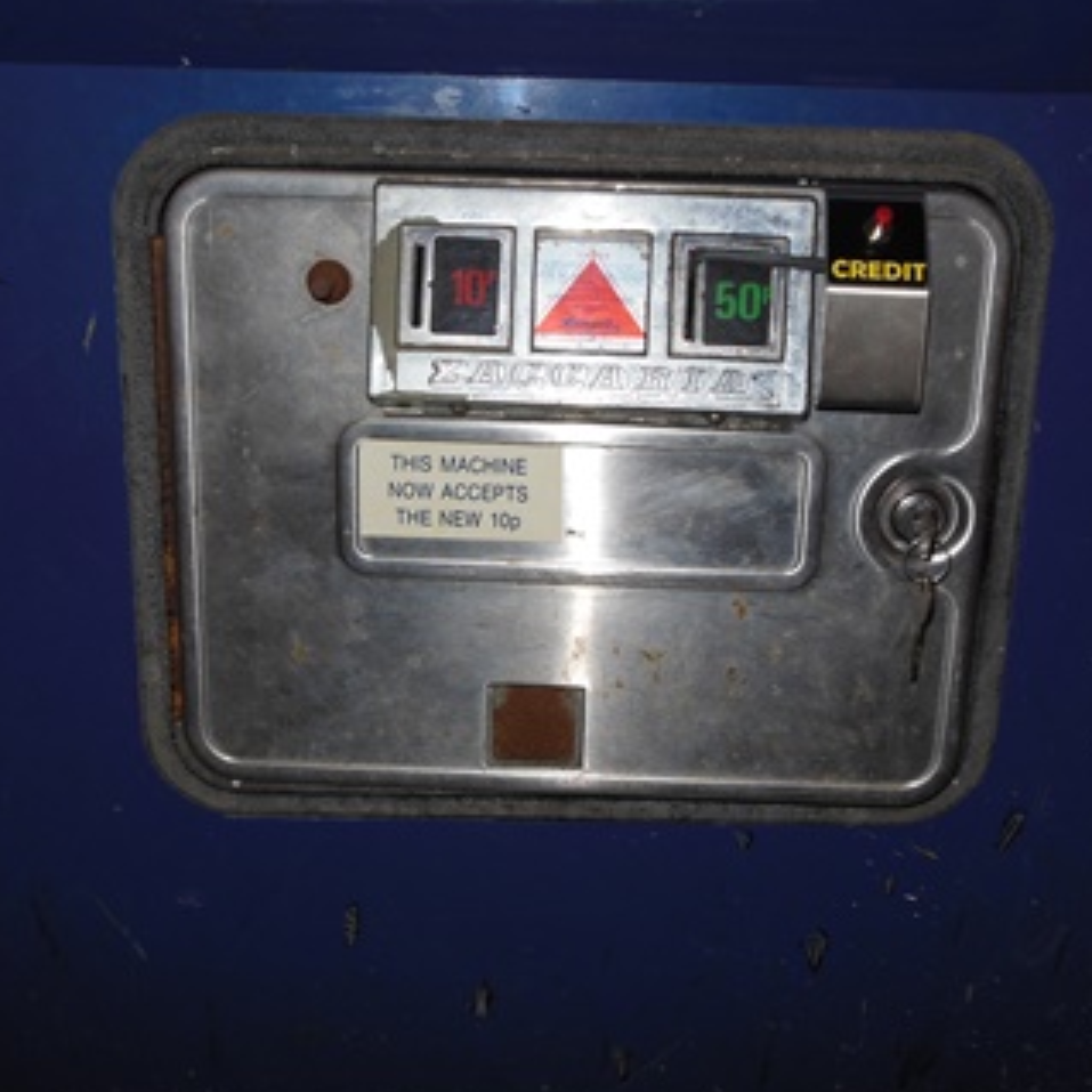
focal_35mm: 41
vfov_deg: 40.9
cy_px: 537
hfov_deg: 40.9
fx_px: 1463
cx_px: 561
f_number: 3.5
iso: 125
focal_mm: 6
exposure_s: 1/30
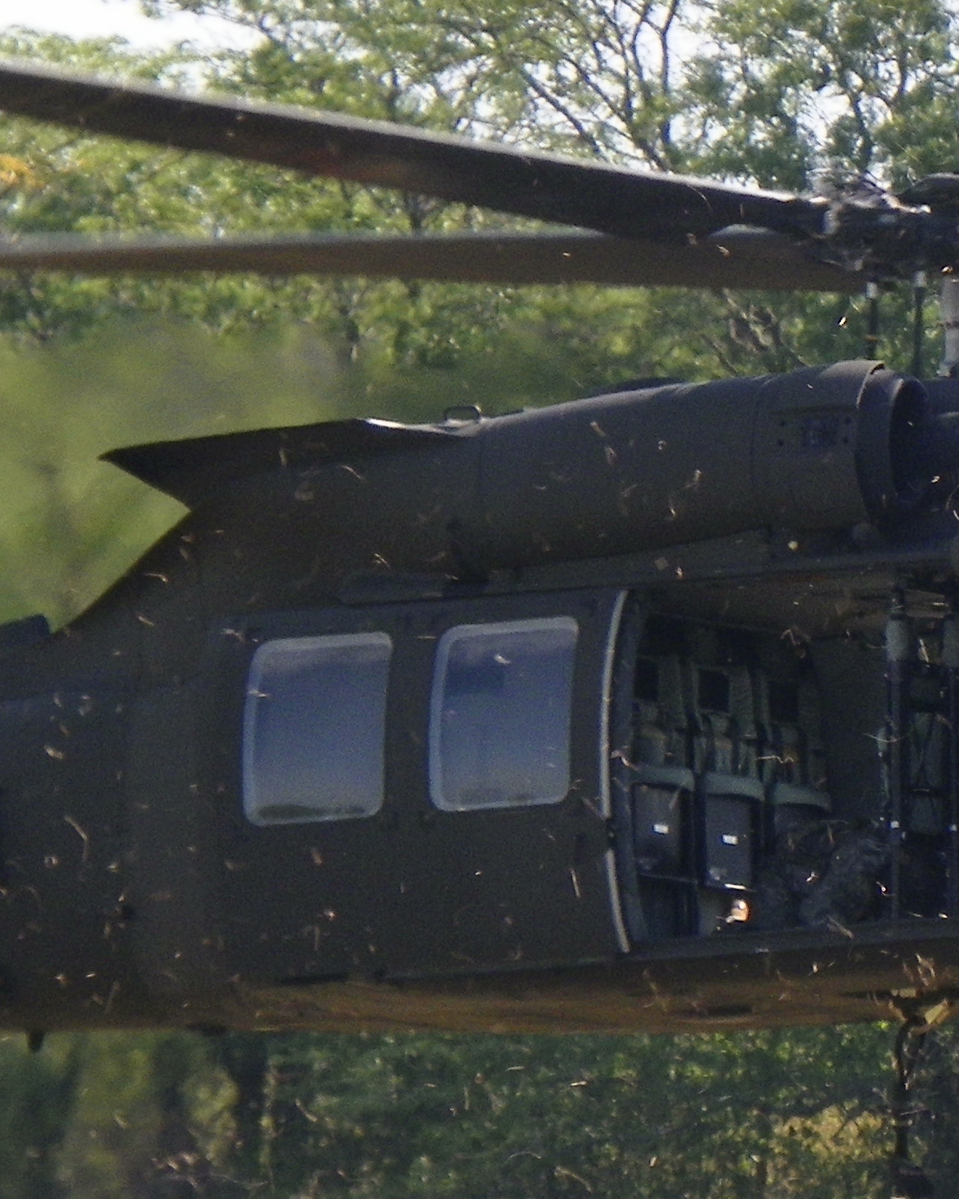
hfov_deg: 1.7
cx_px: 1080
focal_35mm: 907
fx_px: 32179
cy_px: 890
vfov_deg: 2.1
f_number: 4.5
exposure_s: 1/320
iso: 64
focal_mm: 57.7
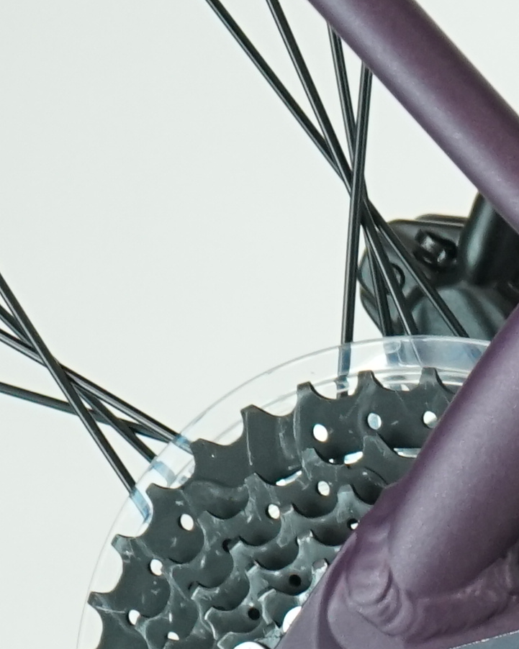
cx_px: 2039
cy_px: 1038
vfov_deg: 7.4
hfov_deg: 5.3
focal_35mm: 256
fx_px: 4918
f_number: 5.6
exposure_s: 1/200
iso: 1600
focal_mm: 41
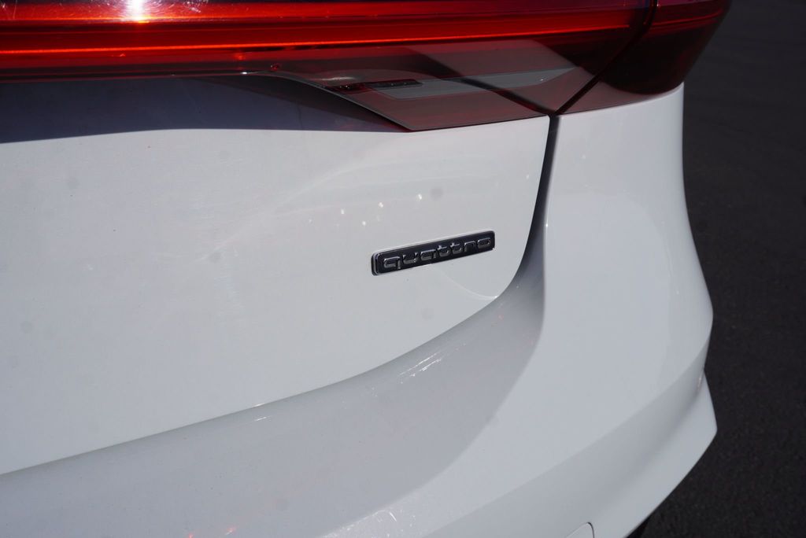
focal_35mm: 36
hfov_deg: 53.1
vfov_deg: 36.9
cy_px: 269
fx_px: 806
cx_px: 403
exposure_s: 1/640
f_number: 11
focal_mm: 24
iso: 100
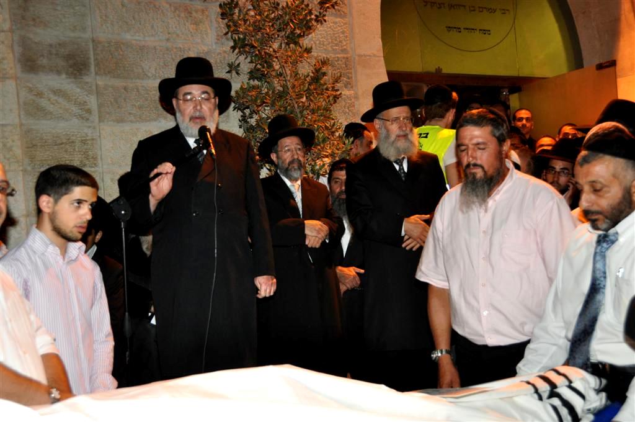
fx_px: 766
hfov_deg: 45.0
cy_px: 211
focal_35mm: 44
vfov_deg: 30.8
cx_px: 318
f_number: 4
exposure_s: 1/60
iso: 800
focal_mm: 29
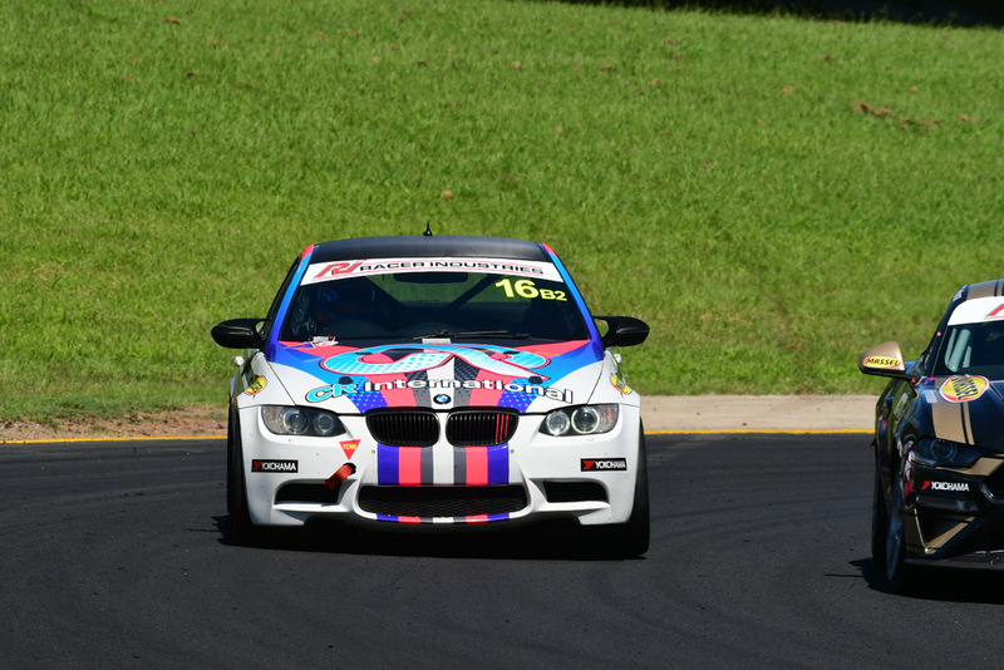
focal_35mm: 465
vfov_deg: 3.0
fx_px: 12972
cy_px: 335
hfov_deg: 4.4
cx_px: 502
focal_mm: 310
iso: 320
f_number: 11
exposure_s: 1/640
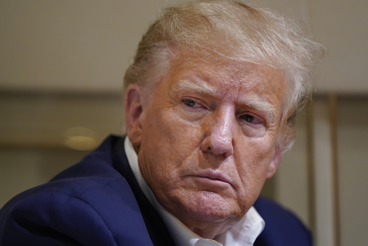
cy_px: 126
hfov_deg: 10.0
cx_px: 185
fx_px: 2095
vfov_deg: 6.7
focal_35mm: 205
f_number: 2.8
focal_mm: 200
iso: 3200
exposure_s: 1/125
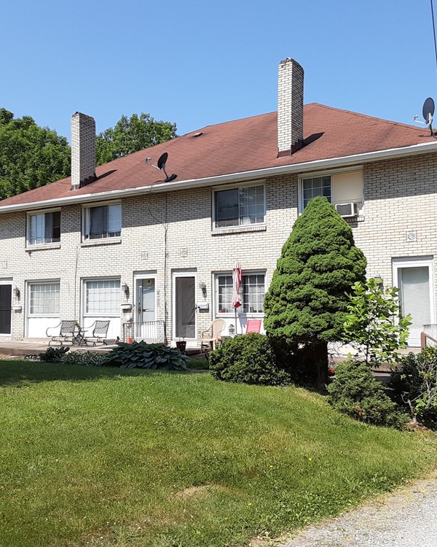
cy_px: 273
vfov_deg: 50.3
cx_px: 229
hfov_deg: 41.1
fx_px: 582
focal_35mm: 36
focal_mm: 2.91
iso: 40
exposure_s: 1/1466
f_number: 1.9
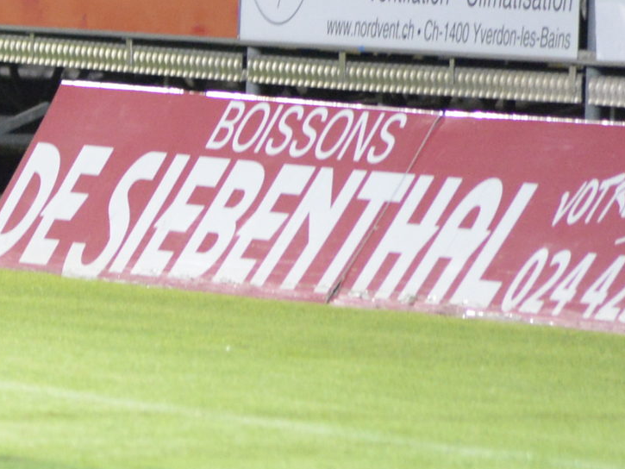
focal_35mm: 882
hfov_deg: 2.2
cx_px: -353
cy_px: 105
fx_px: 15927
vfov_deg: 1.7
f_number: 5
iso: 7200
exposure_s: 1/250
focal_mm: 260
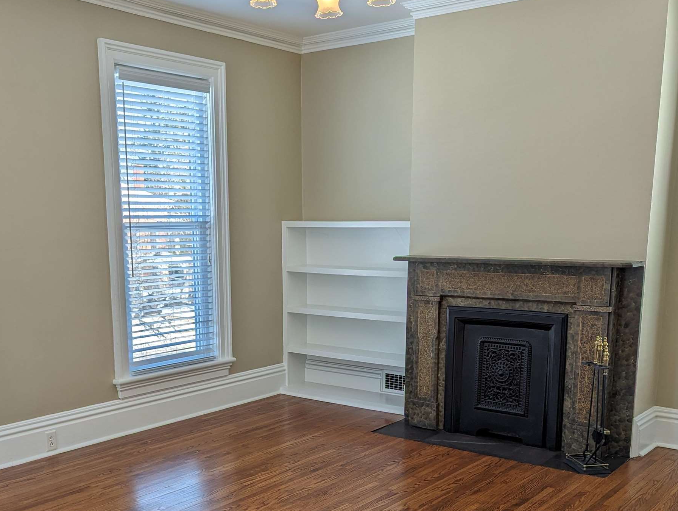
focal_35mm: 41
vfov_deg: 34.6
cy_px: 370
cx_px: 309
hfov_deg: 45.7
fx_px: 804
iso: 40
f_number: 1.85
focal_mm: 6.81
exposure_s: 1/360
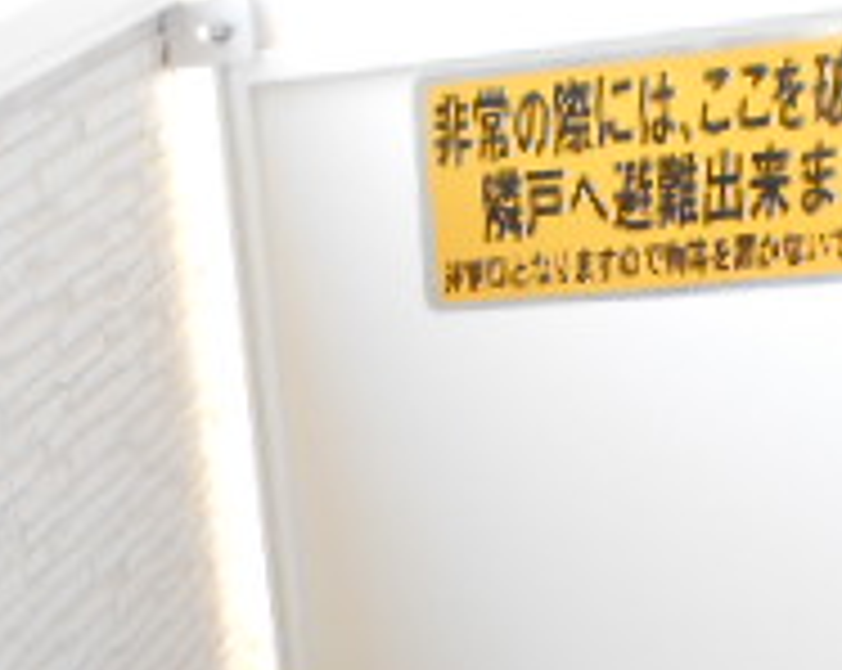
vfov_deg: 16.1
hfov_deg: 21.1
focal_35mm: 87
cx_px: -41
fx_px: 2165
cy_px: 1021
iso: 125
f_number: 3.2
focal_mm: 4.6
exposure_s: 1/30
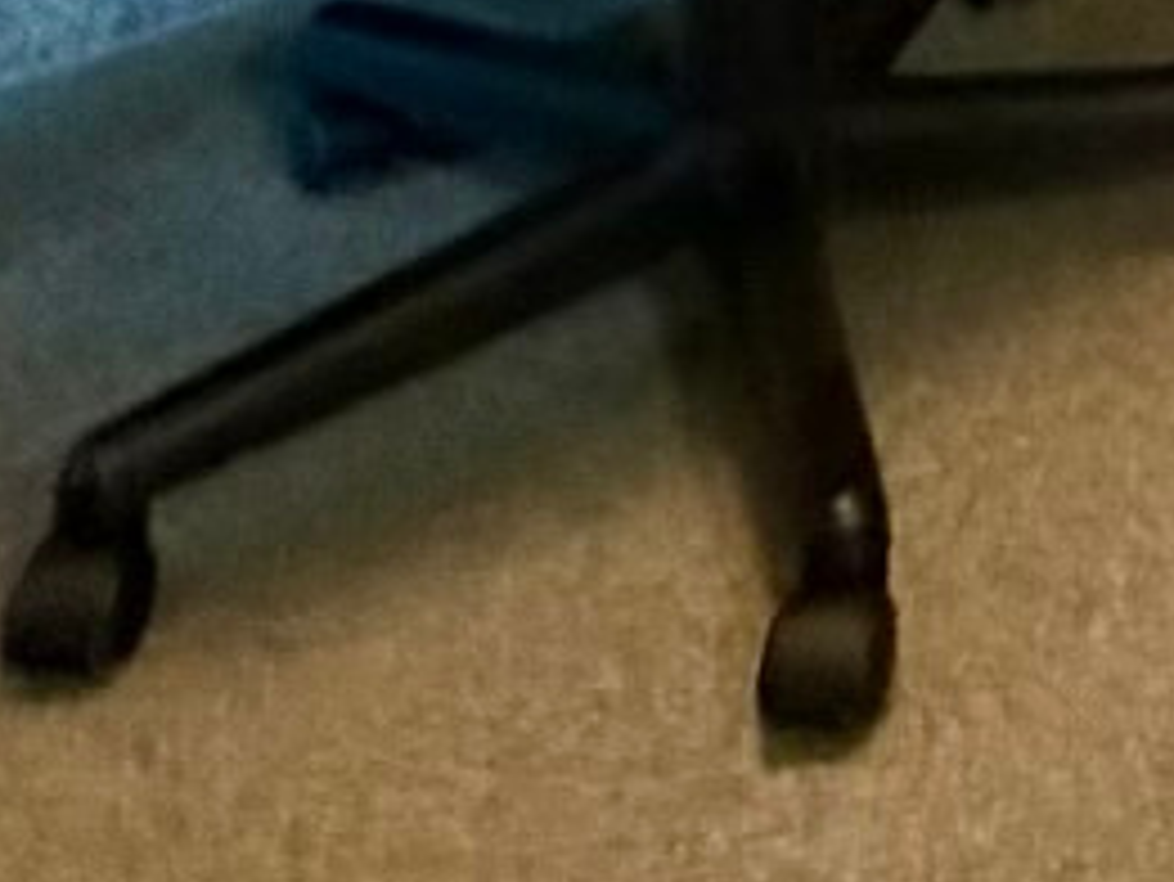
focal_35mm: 103
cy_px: -1832
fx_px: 3495
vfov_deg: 10.2
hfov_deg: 15.4
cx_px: 2326
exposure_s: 1/60
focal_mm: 2.22
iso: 500
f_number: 2.2
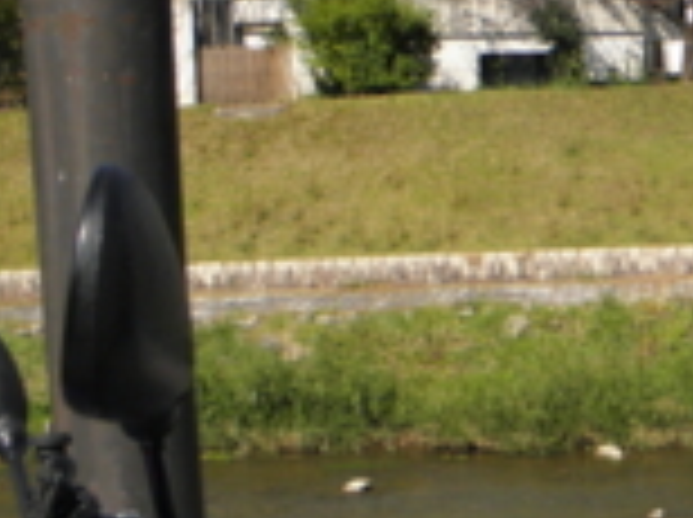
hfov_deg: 19.7
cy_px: 381
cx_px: 918
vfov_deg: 16.1
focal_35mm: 91
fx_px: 1819
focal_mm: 5
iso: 100
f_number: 7
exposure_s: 1/200
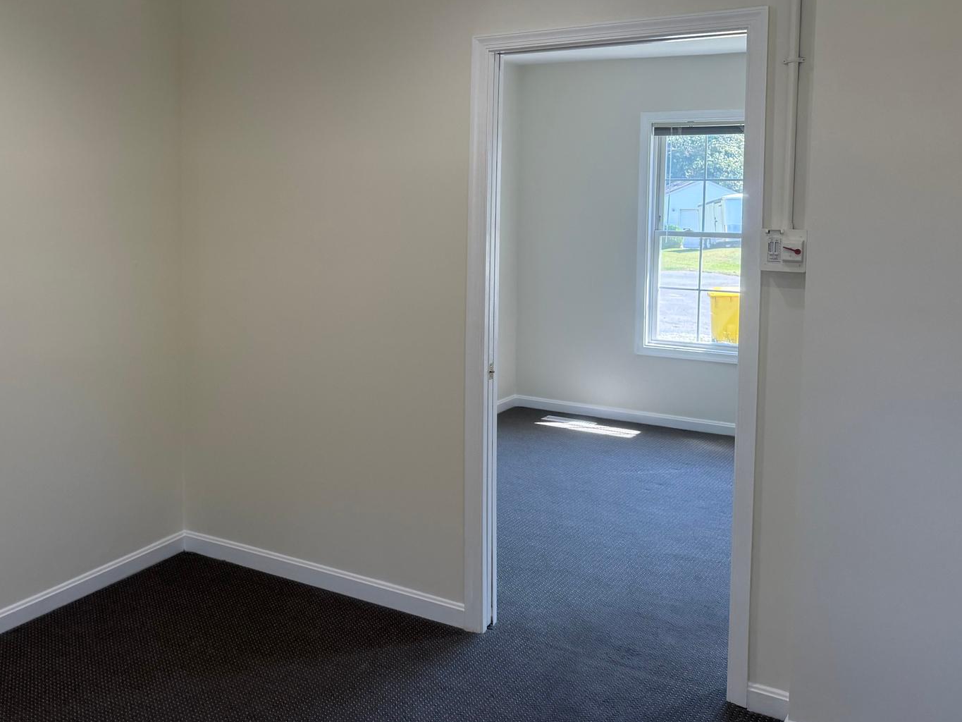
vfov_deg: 39.3
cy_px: 253
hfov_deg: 49.7
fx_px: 1001
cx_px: 265
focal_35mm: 36
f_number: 1.78
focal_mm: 6.76
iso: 160
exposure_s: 1/234
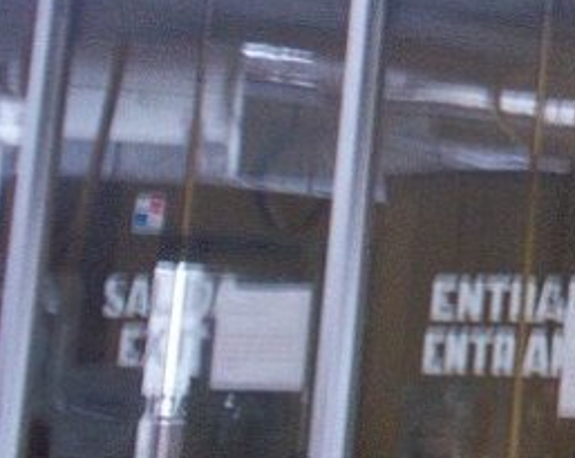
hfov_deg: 11.0
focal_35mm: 156
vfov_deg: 9.5
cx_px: 1217
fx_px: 2652
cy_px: -285
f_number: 4.5
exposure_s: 1/10.2
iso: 140
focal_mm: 6
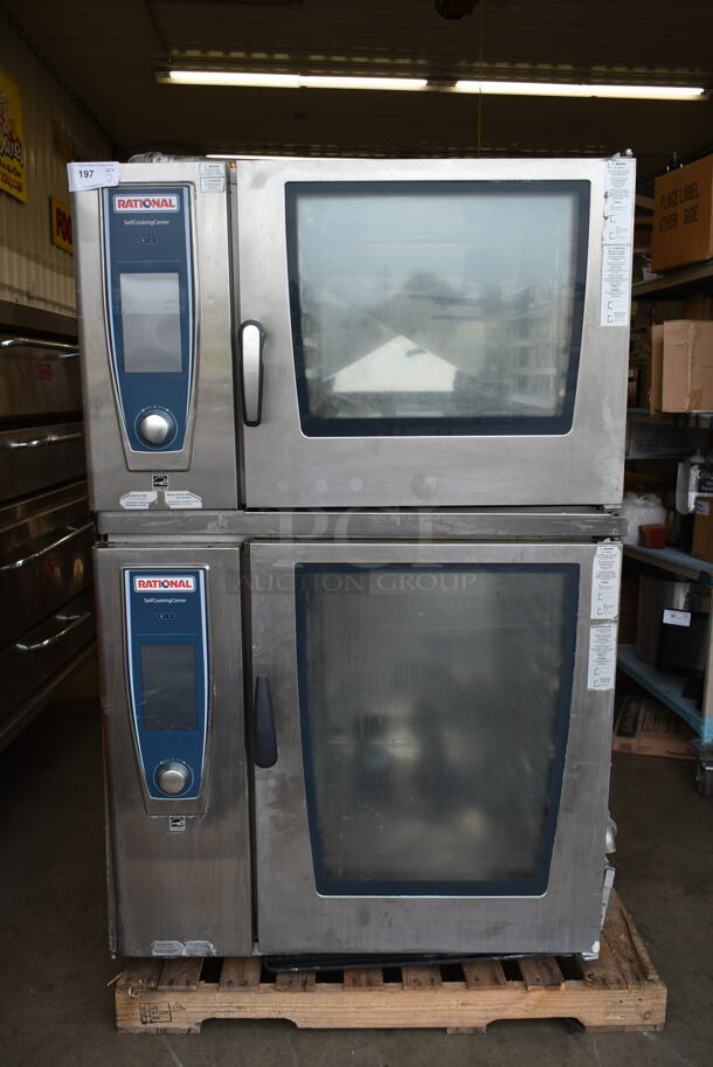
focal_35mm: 32
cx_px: 356
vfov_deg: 59.5
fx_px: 934
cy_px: 534
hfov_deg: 41.8
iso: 100
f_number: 4.5
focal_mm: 21
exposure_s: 1/80
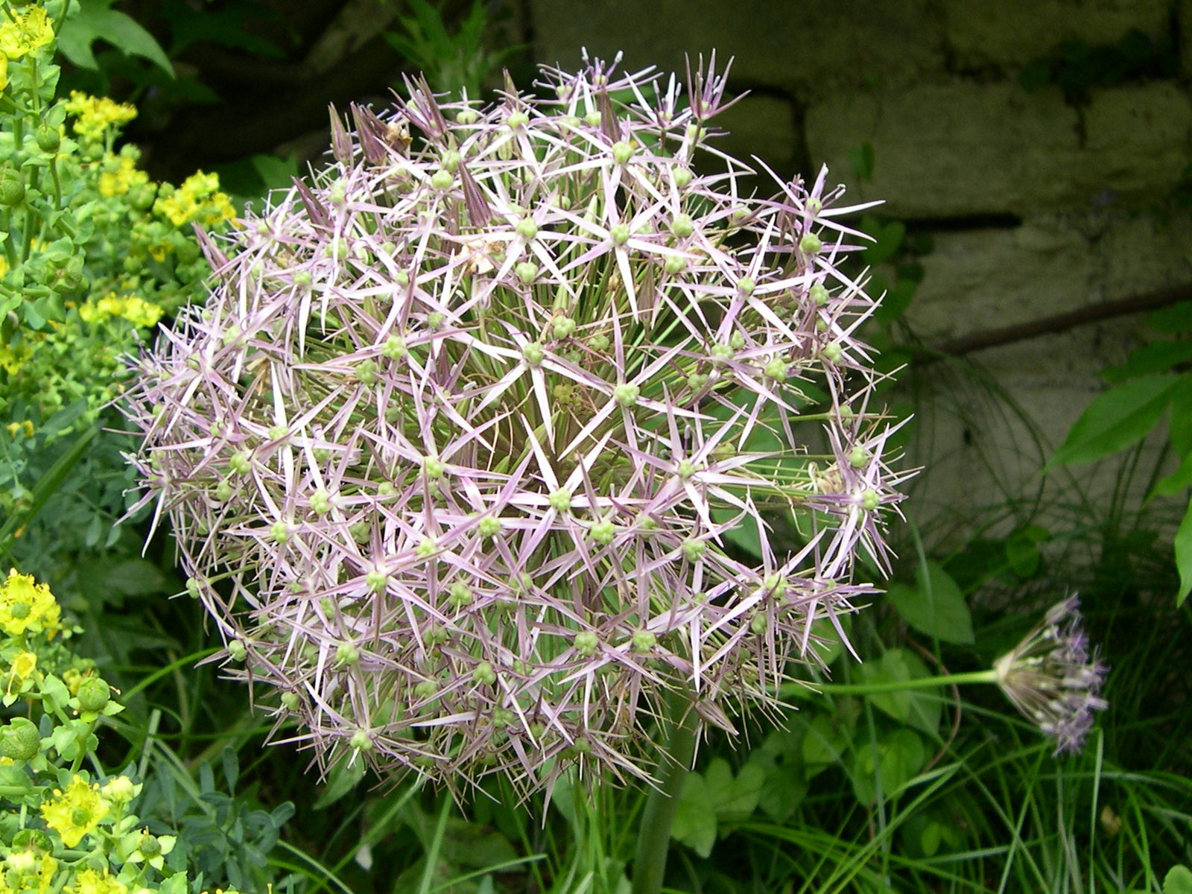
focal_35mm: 38
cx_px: 596
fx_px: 1309
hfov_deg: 49.0
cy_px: 447
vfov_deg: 37.7
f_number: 2.8
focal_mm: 8
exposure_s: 1/181
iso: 100
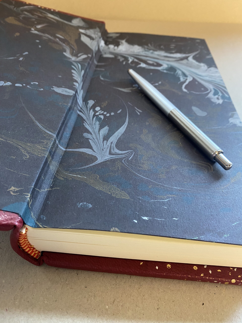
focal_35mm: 26
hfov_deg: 53.1
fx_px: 242
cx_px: 121
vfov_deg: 67.3
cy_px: 162
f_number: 1.8
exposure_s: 1/50
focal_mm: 4.25
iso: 320
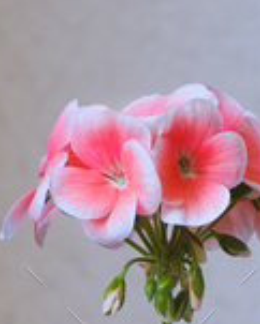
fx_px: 4430
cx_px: 131
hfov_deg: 3.4
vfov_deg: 4.1
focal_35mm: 461
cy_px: 688
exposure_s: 1/52
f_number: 2.8
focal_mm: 56
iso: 400
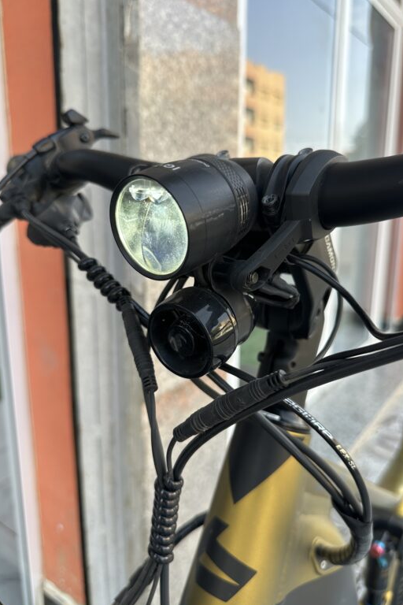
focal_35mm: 26
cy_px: 301
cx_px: 208
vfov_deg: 69.4
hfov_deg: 49.5
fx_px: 437
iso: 80
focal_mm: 6.86
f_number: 1.78
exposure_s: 1/448
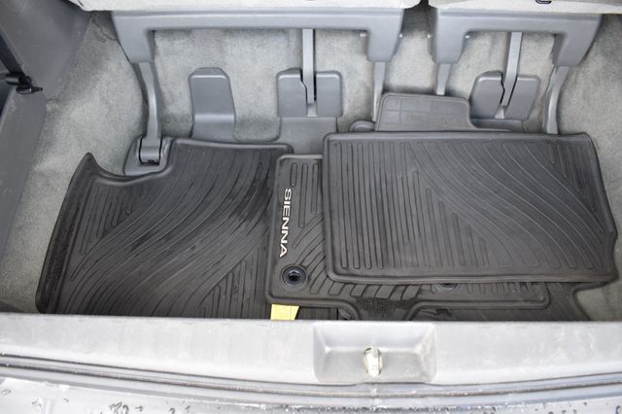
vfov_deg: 43.6
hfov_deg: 62.0
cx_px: 311
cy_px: 207
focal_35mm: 30
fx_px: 518
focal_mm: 20
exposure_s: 1/60
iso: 400
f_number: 4
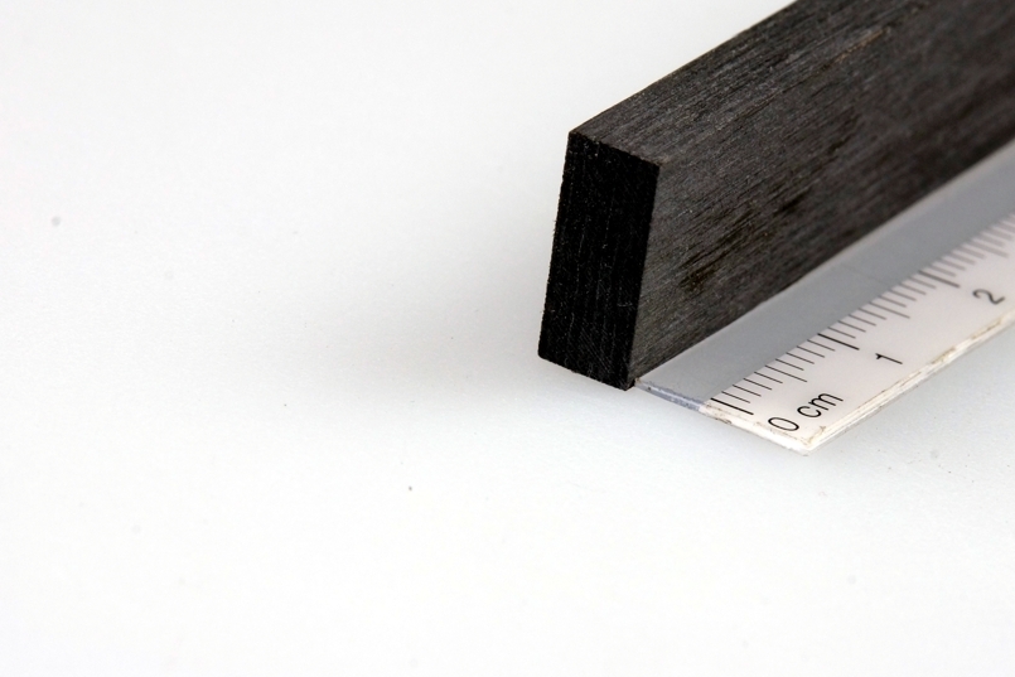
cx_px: 611
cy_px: 369
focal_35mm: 115
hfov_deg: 17.8
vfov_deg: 11.9
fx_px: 3243
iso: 400
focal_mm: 60
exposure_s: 1/50
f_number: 18
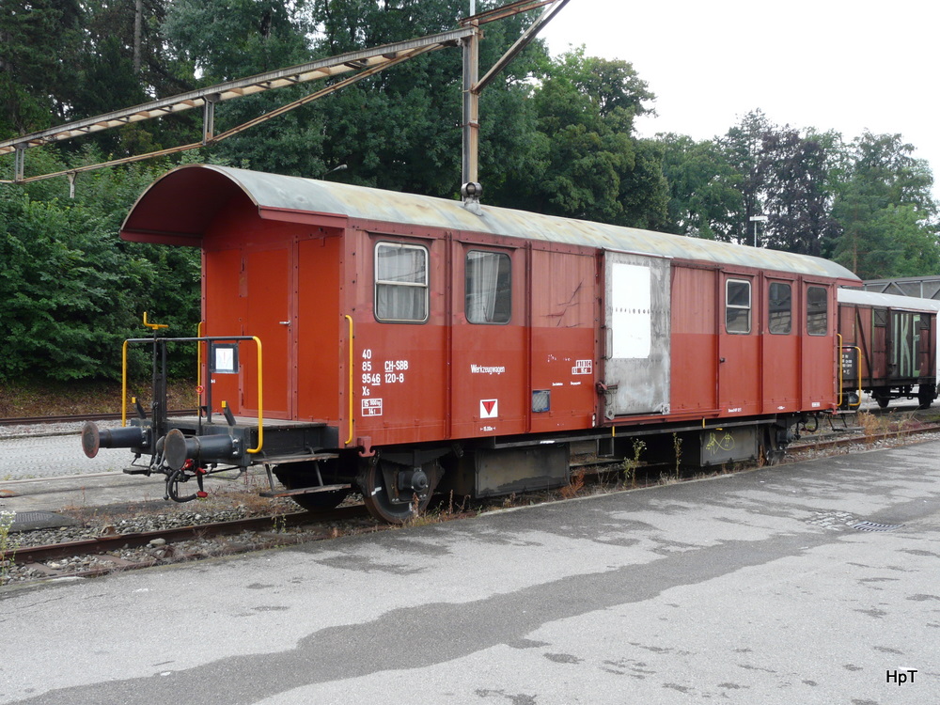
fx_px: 1032
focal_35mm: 38
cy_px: 352
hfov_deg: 49.0
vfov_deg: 37.7
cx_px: 470
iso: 100
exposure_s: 1/100
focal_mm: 6.3
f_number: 3.6
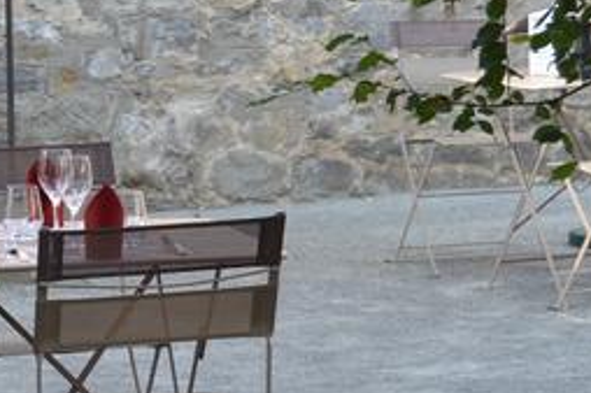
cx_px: -44
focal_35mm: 202
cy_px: 272
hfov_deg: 10.1
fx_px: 3314
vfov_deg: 6.8
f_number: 5.6
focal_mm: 38
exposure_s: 1/125
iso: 125
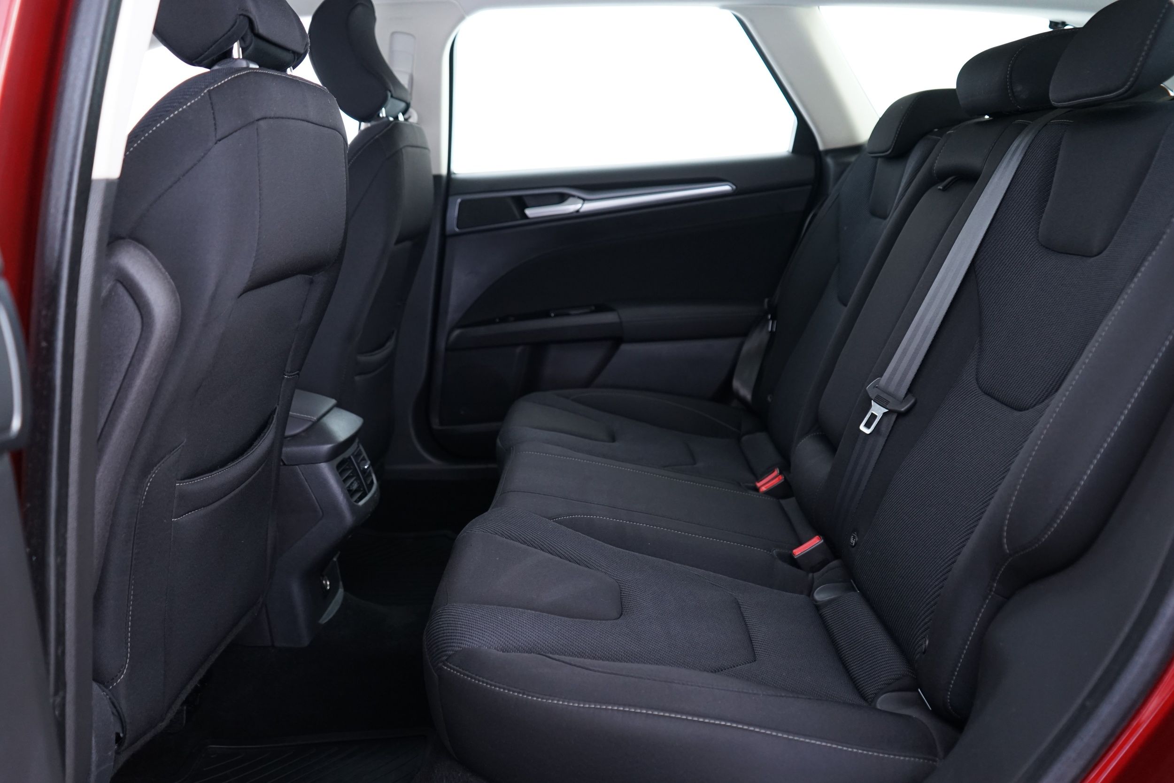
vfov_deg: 45.0
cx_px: 587
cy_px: 392
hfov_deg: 63.7
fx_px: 946
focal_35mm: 29
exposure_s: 1/5
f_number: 4
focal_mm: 29
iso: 1000
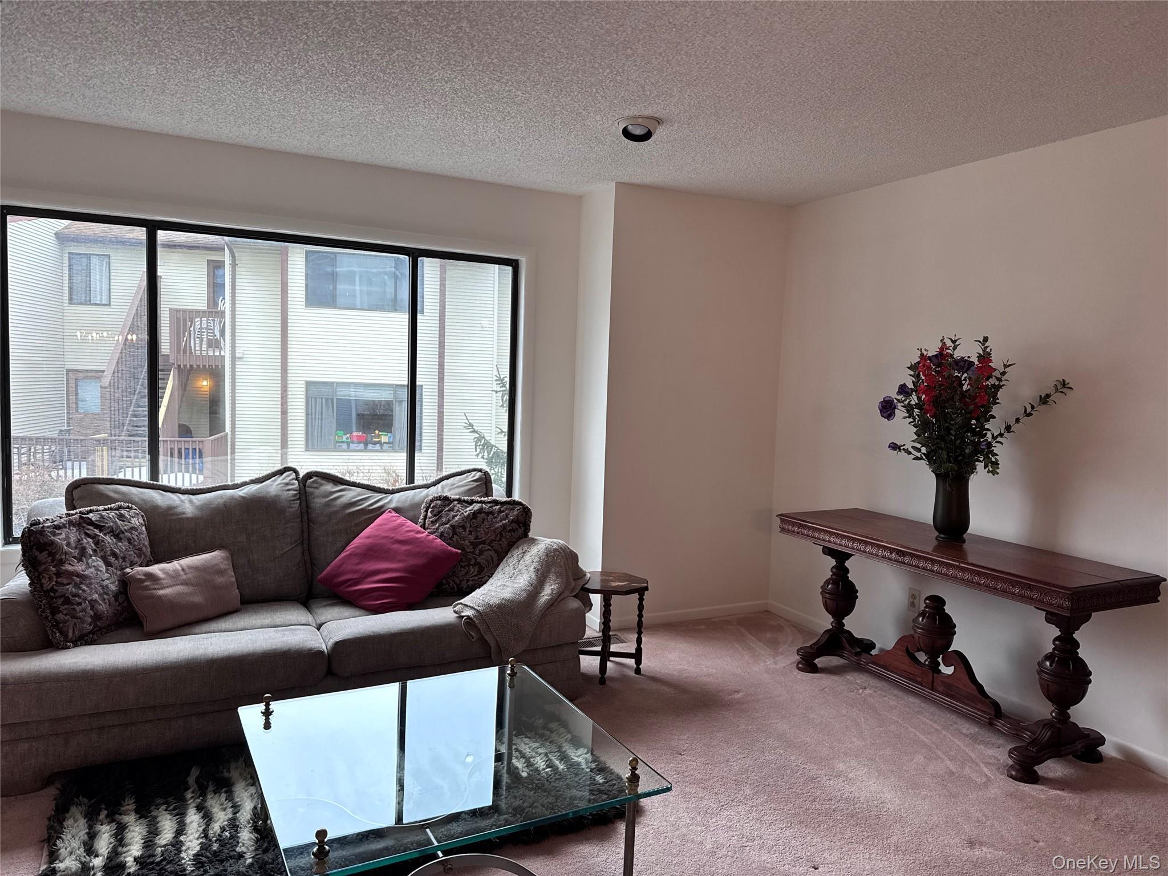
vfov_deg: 56.8
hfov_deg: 71.6
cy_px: 438
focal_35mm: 24
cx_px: 584
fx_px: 810
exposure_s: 1/120
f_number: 1.78
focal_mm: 6.76
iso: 200
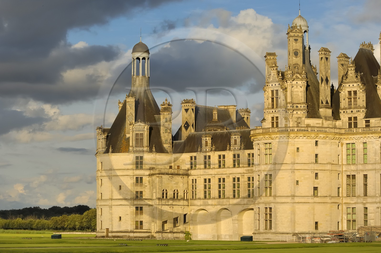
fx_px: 1110
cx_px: 190
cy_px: 126
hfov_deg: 19.5
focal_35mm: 105
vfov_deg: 13.0
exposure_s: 1/400
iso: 100
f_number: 5.3
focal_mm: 70
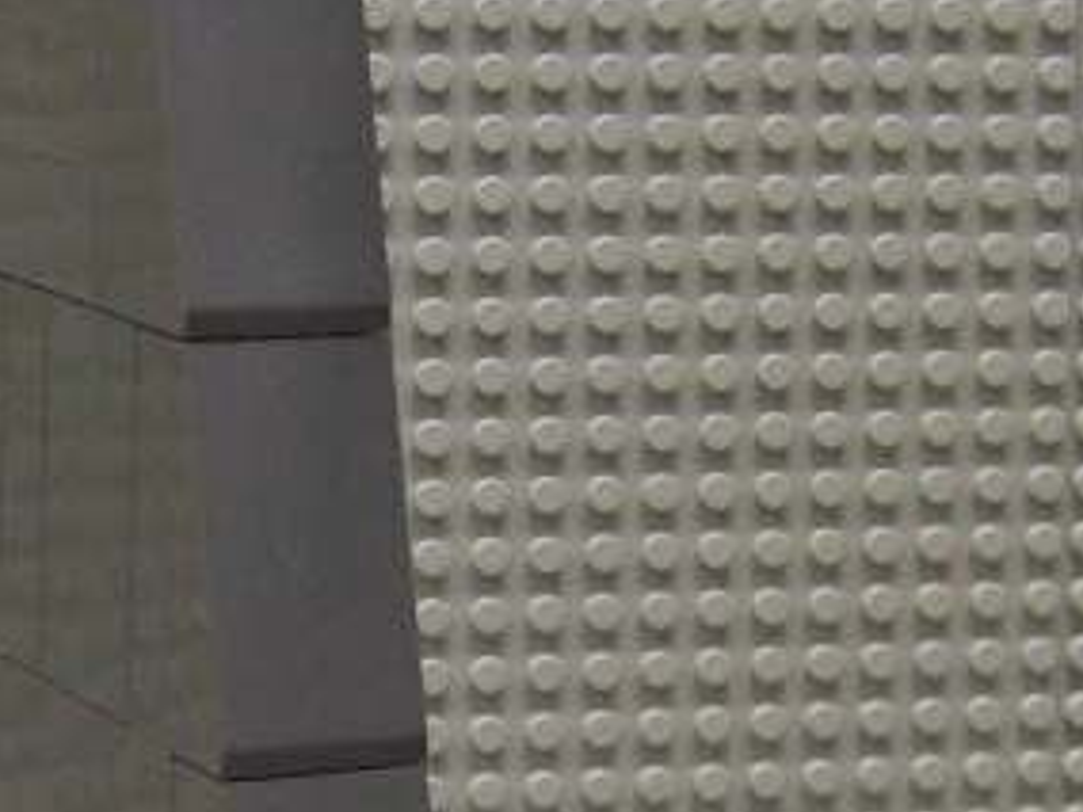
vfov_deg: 11.2
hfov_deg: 15.0
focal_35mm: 130
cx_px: 114
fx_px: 4067
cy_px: 903
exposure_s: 1/18.8
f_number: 2.7
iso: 160
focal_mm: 6
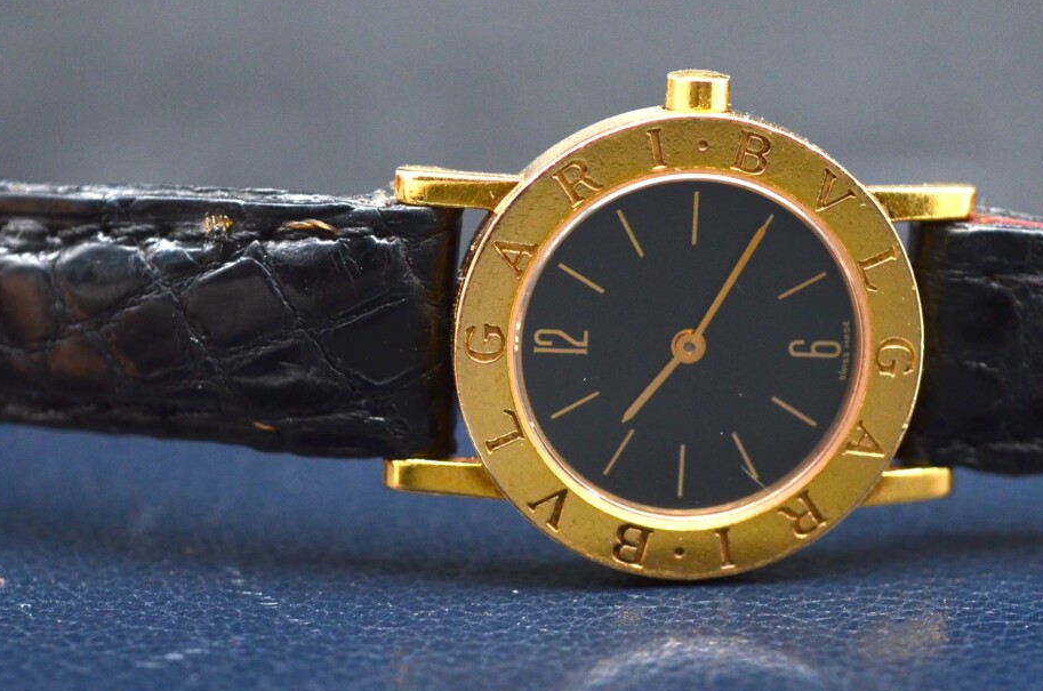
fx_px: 3990
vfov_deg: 9.9
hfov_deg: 14.9
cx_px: 679
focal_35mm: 138
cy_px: 414
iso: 800
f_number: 4.5
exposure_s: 1/250
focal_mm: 60
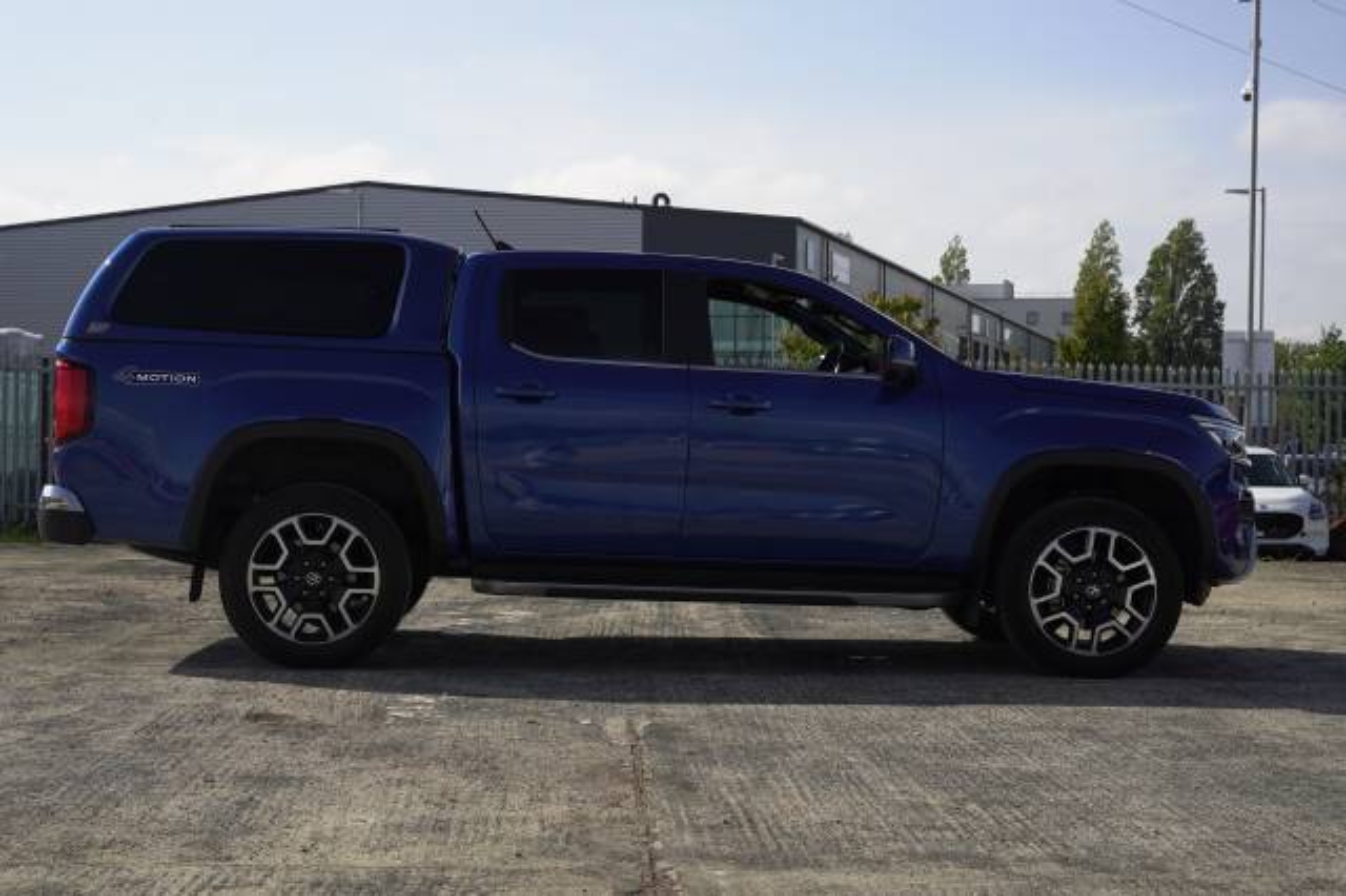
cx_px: 673
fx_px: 2074
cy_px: 448
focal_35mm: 56
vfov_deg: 24.4
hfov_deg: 36.0
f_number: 9
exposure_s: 1/400
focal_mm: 55.5
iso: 400
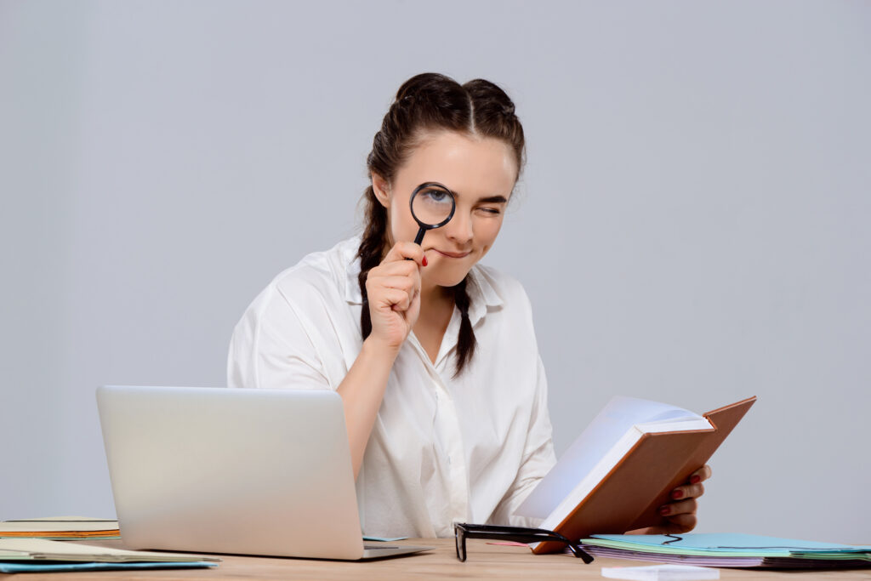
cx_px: 436
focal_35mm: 105
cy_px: 290
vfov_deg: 13.0
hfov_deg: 19.5
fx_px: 2541
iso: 100
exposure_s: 1/200
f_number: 9
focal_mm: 105
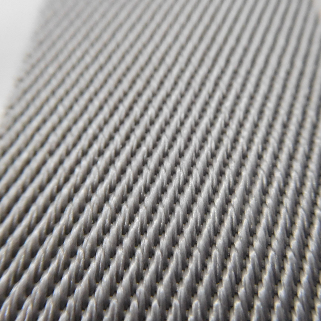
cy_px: 160
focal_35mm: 30
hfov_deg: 53.8
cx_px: 186
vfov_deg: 54.0
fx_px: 315
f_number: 3.4
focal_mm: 4.5
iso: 400
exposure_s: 1/8
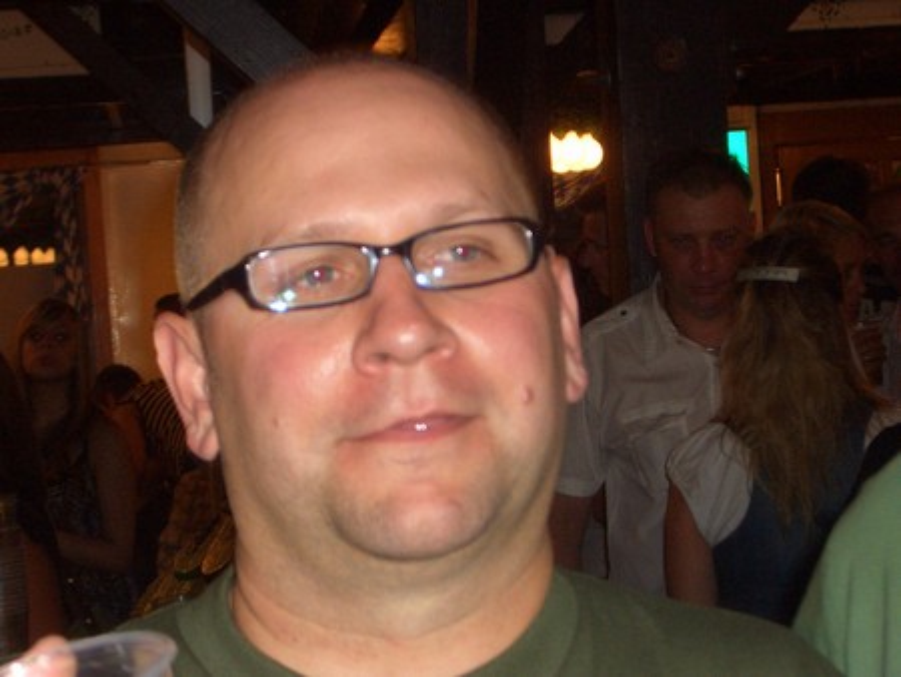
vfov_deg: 14.1
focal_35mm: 105
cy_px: 338
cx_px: 450
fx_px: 2734
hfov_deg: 18.7
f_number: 4.8
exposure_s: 1/60
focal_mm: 17.4
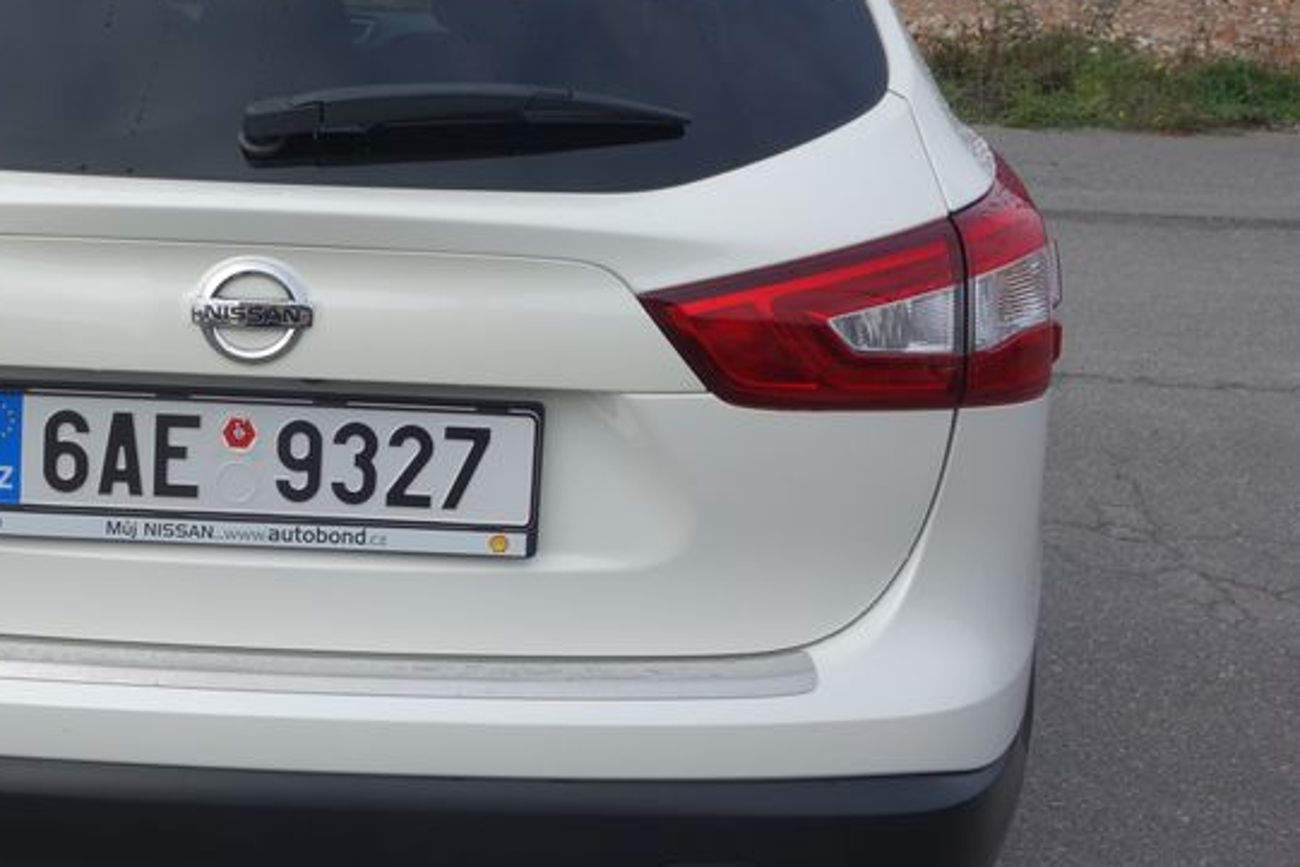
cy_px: 402
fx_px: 1914
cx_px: 274
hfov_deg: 36.3
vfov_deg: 25.5
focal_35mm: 53
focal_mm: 10.4
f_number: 5.6
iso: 125
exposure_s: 1/320
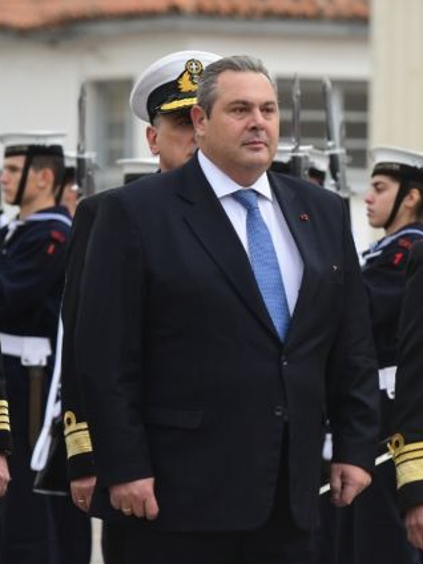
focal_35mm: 381
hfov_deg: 3.9
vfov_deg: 5.2
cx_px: 374
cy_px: 281
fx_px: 6203
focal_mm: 175
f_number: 5.6
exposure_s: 1/500
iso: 640
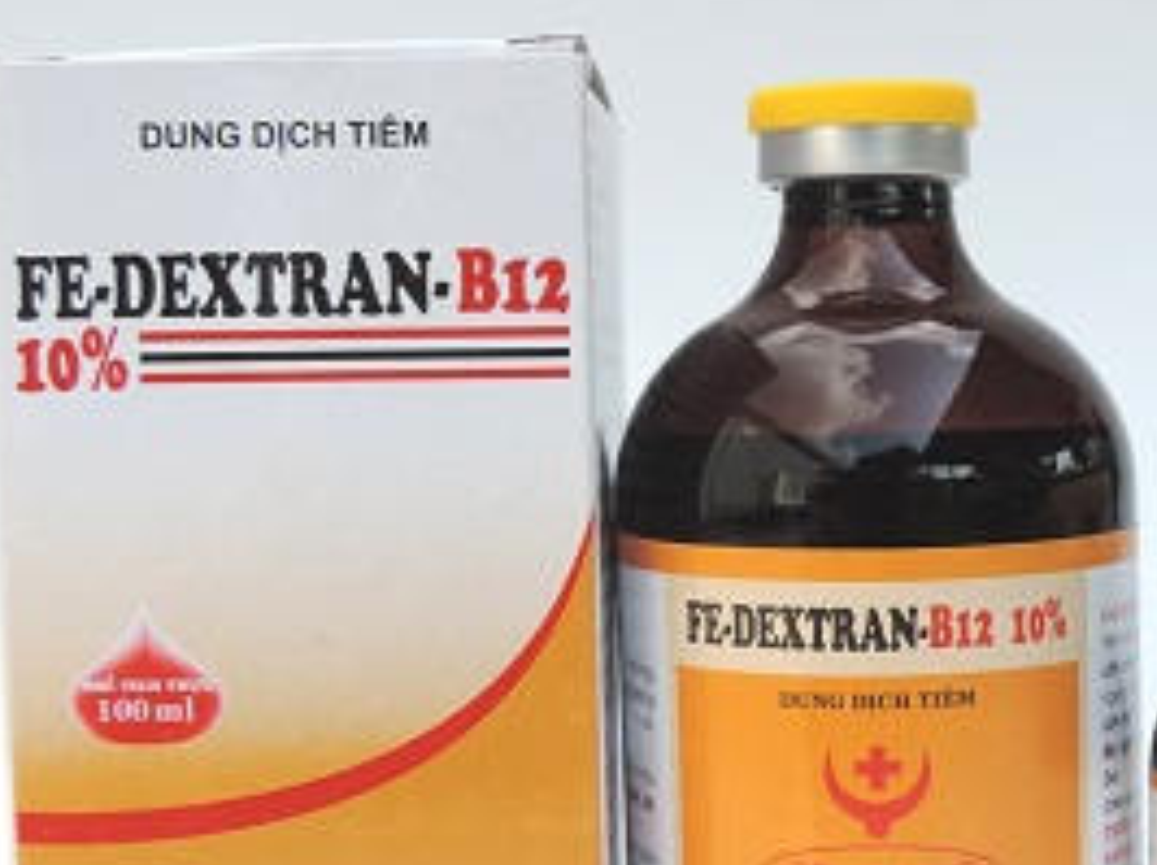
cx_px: 926
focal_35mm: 58
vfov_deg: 25.0
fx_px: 1937
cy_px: 587
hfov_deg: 32.4
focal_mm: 5.8
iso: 80
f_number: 3.2
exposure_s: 1/640
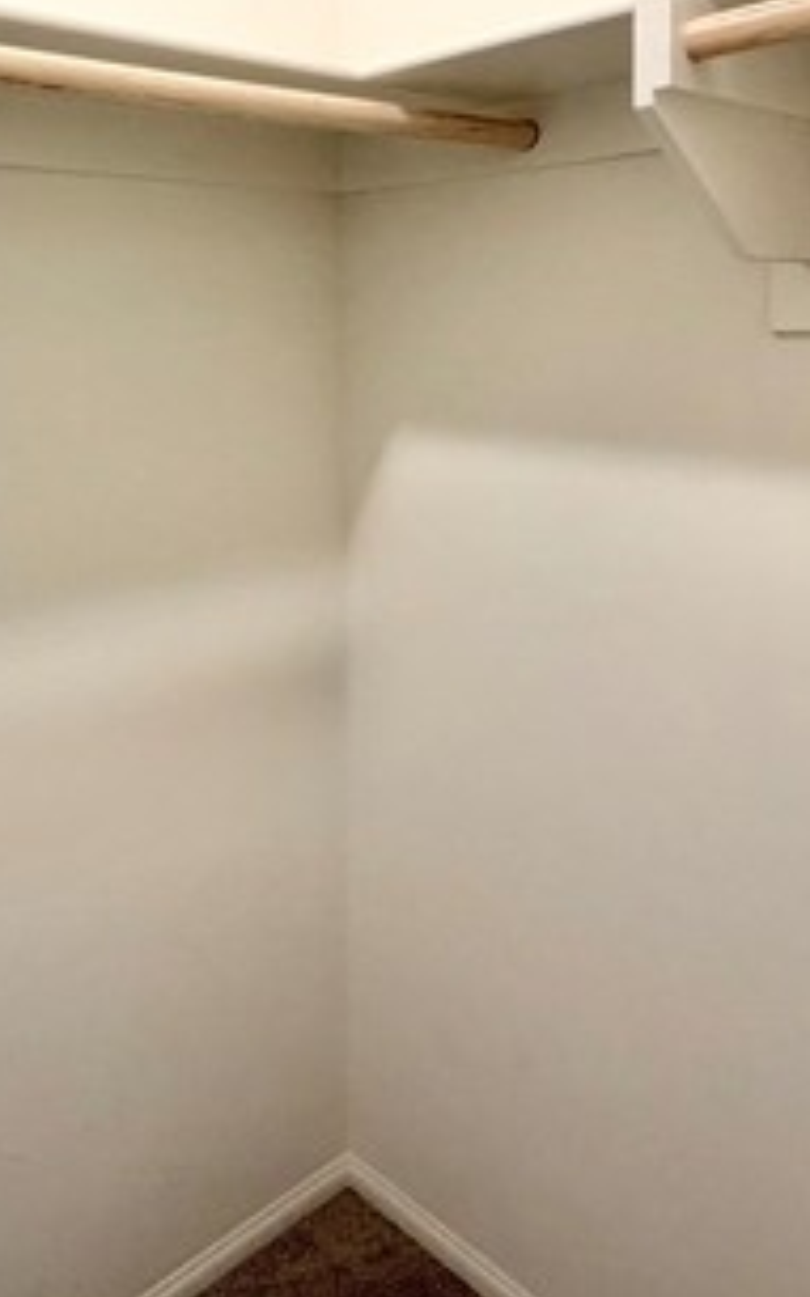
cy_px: 420
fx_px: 1096
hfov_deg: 39.2
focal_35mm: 31
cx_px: 178
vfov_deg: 59.7
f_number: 2.2
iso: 320
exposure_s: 1/120
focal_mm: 2.22
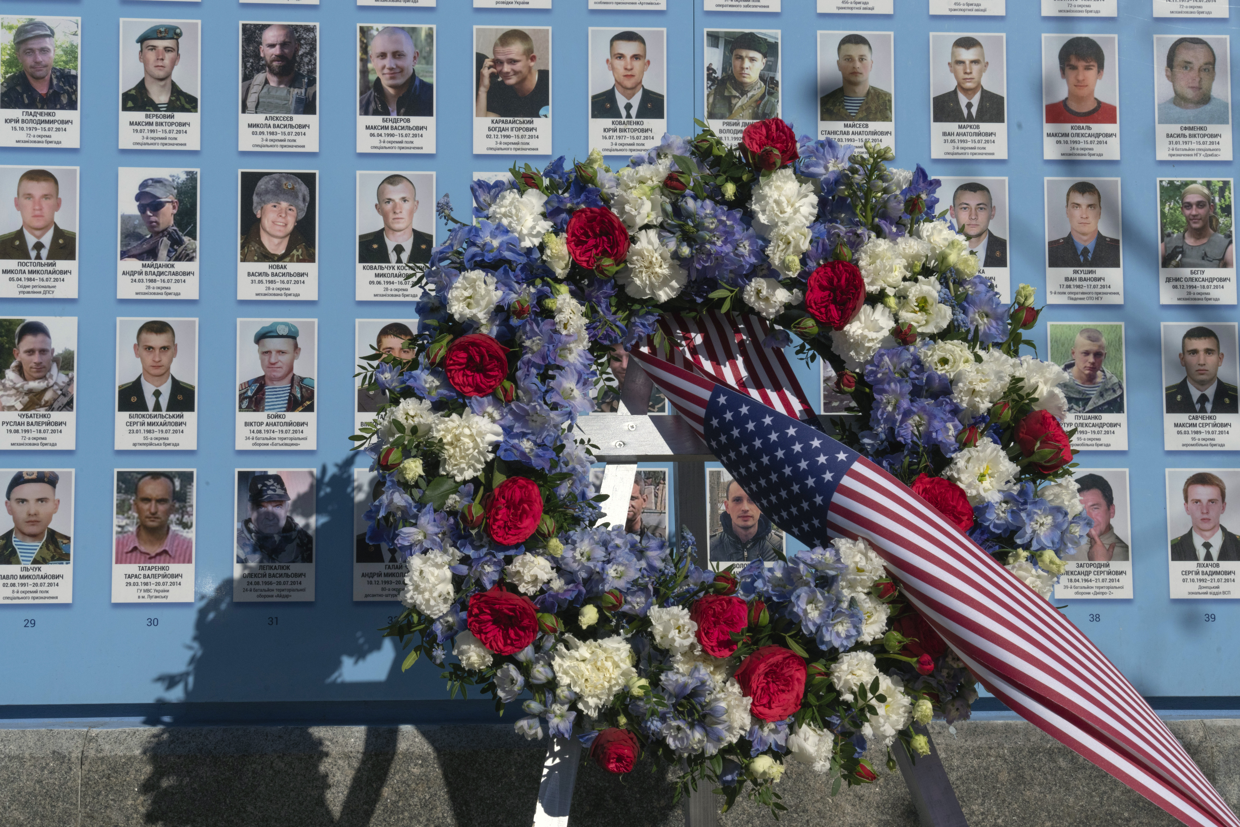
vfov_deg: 31.9
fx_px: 1447
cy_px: 414
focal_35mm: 42
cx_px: 620
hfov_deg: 46.4
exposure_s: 1/800
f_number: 18
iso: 400
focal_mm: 42
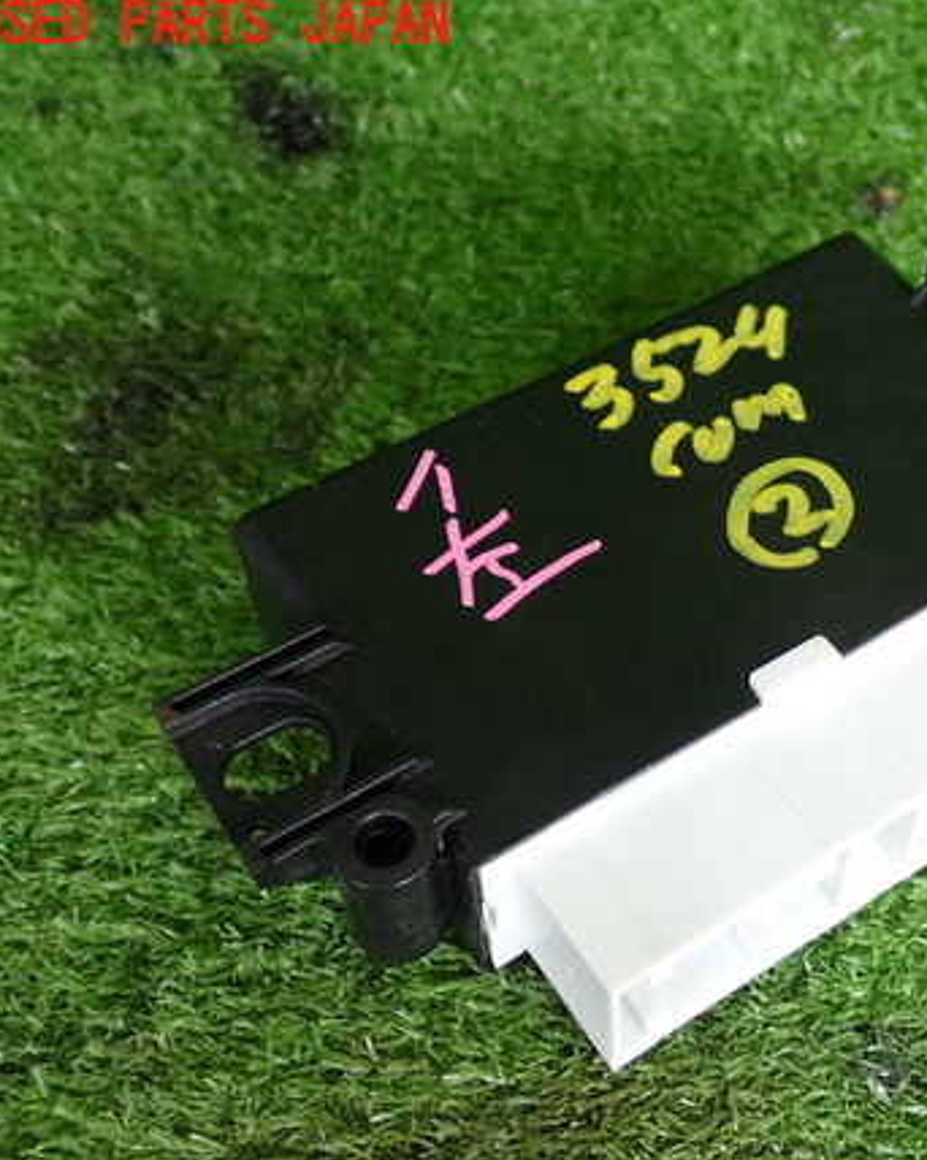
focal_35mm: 52
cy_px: 602
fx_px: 1785
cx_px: 770
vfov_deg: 36.0
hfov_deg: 28.4
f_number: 2.7
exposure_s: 1/40
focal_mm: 6.83
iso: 200
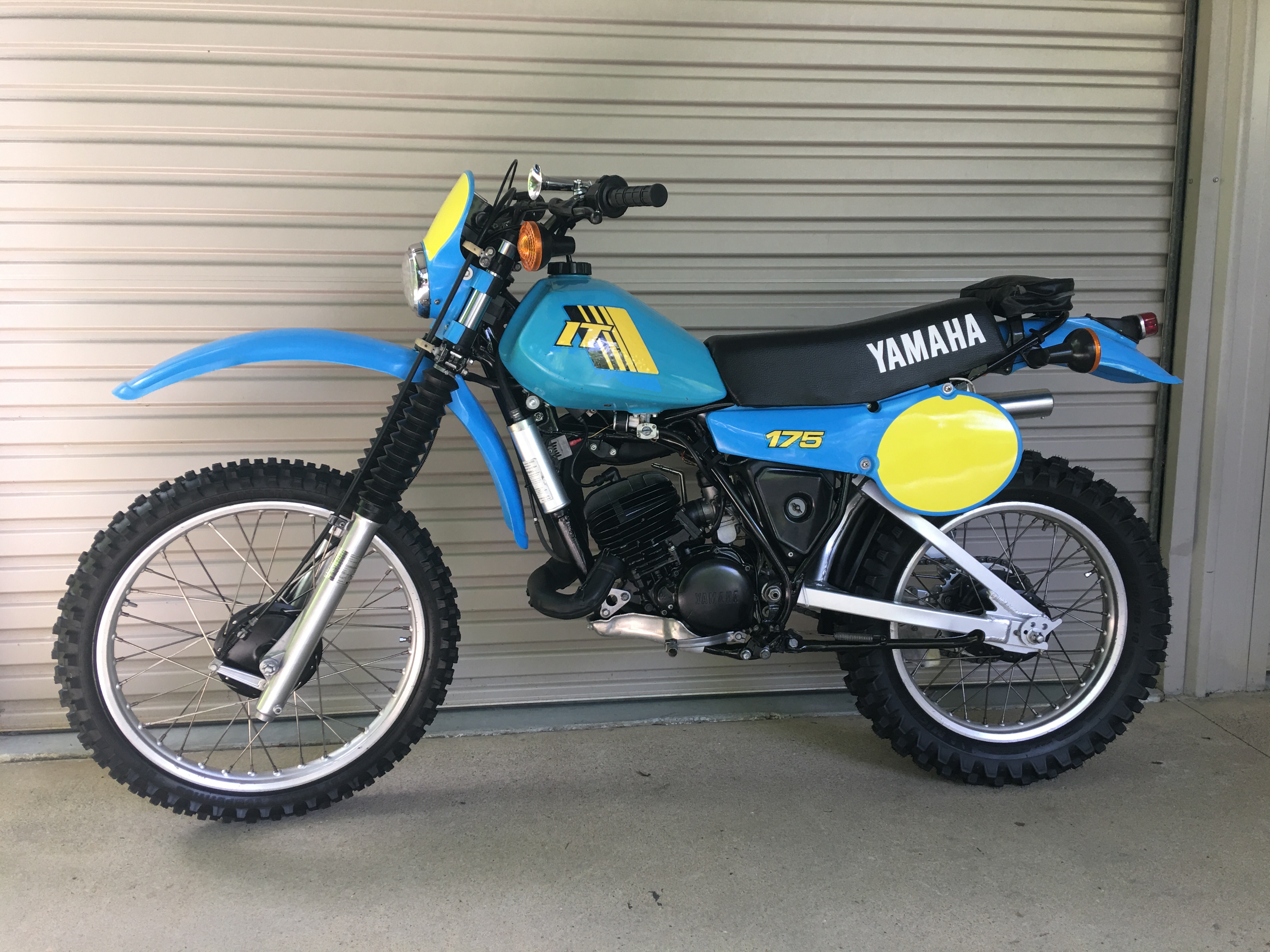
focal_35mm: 29
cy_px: 476
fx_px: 1064
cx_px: 635
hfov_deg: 61.7
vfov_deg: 48.2
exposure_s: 1/33
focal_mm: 4.15
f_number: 2.2
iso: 25
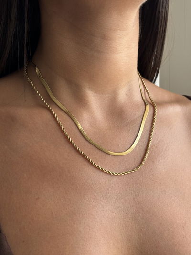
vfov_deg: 36.8
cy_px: 128
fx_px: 382
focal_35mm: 52
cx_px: 96
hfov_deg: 28.0
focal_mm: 5.96
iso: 125
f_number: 1.6
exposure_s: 1/60
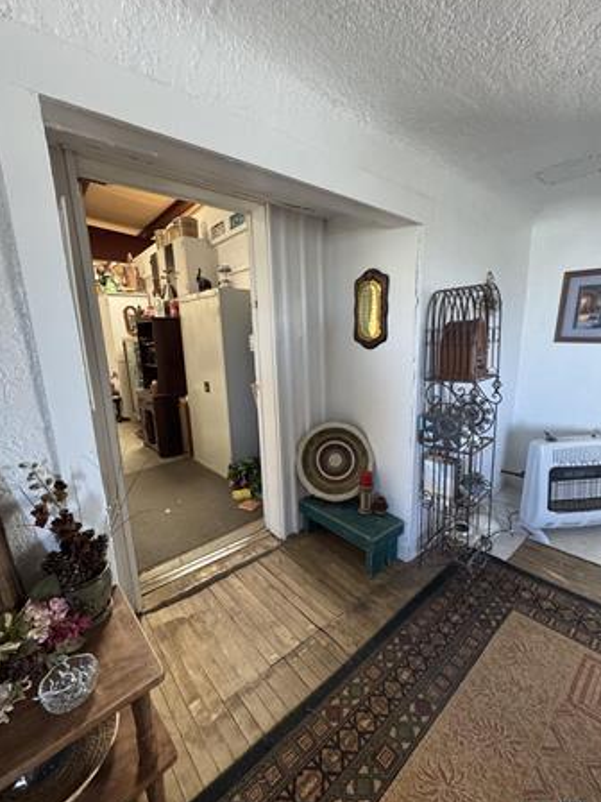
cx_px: 308
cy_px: 408
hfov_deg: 81.7
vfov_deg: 98.2
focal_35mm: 15
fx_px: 347
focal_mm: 2.22
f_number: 2.2
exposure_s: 1/60
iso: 640
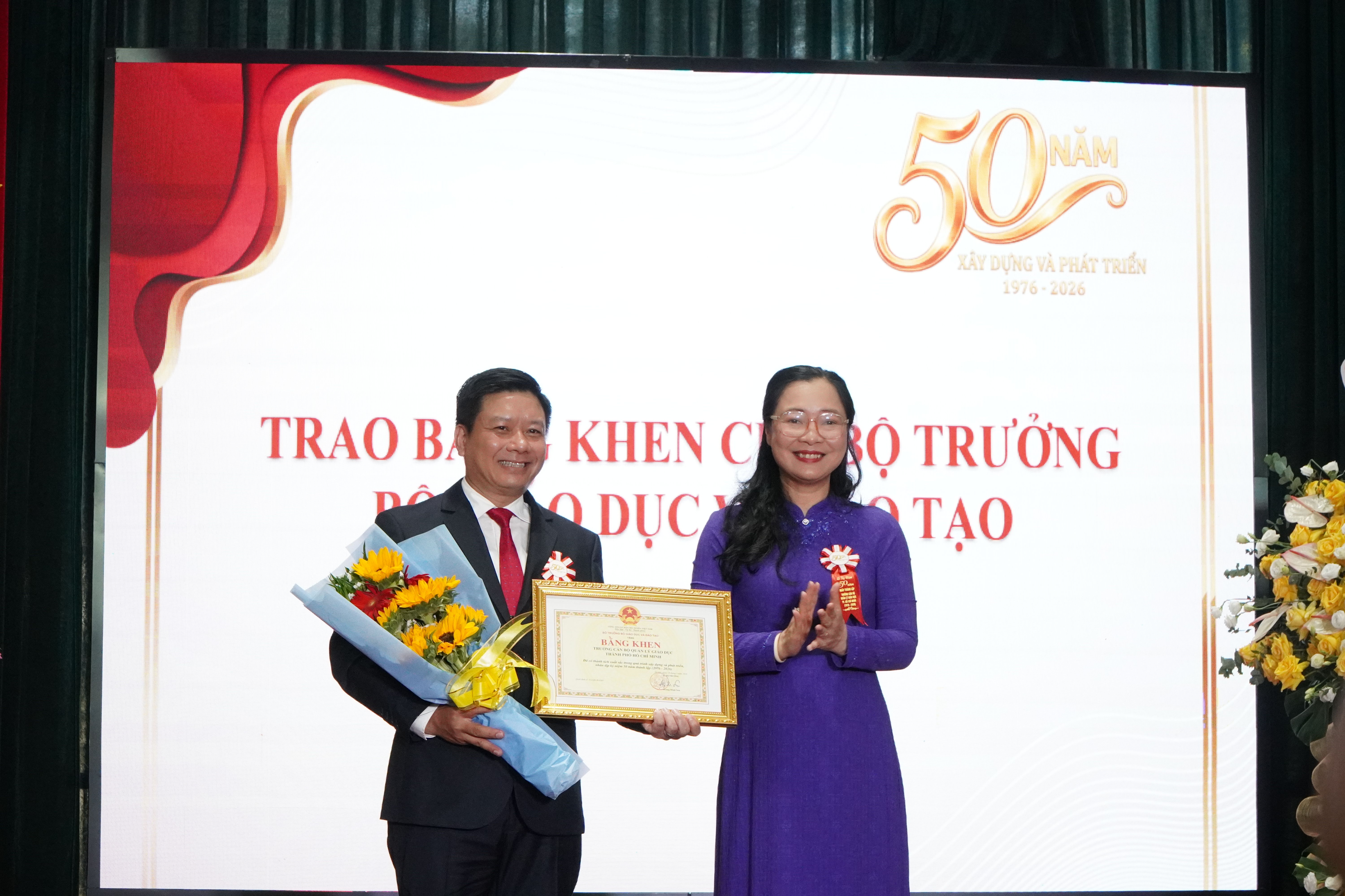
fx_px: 3250
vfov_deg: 15.7
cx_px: 672
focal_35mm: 87
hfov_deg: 23.4
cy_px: 448
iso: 4000
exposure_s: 1/125
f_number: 9
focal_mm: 58
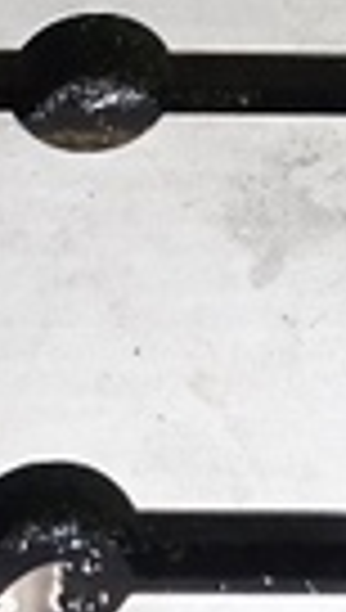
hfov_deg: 9.0
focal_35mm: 133
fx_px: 2159
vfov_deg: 15.4
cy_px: -153
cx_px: 427
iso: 3200
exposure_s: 1/30
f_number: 3.5
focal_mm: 16
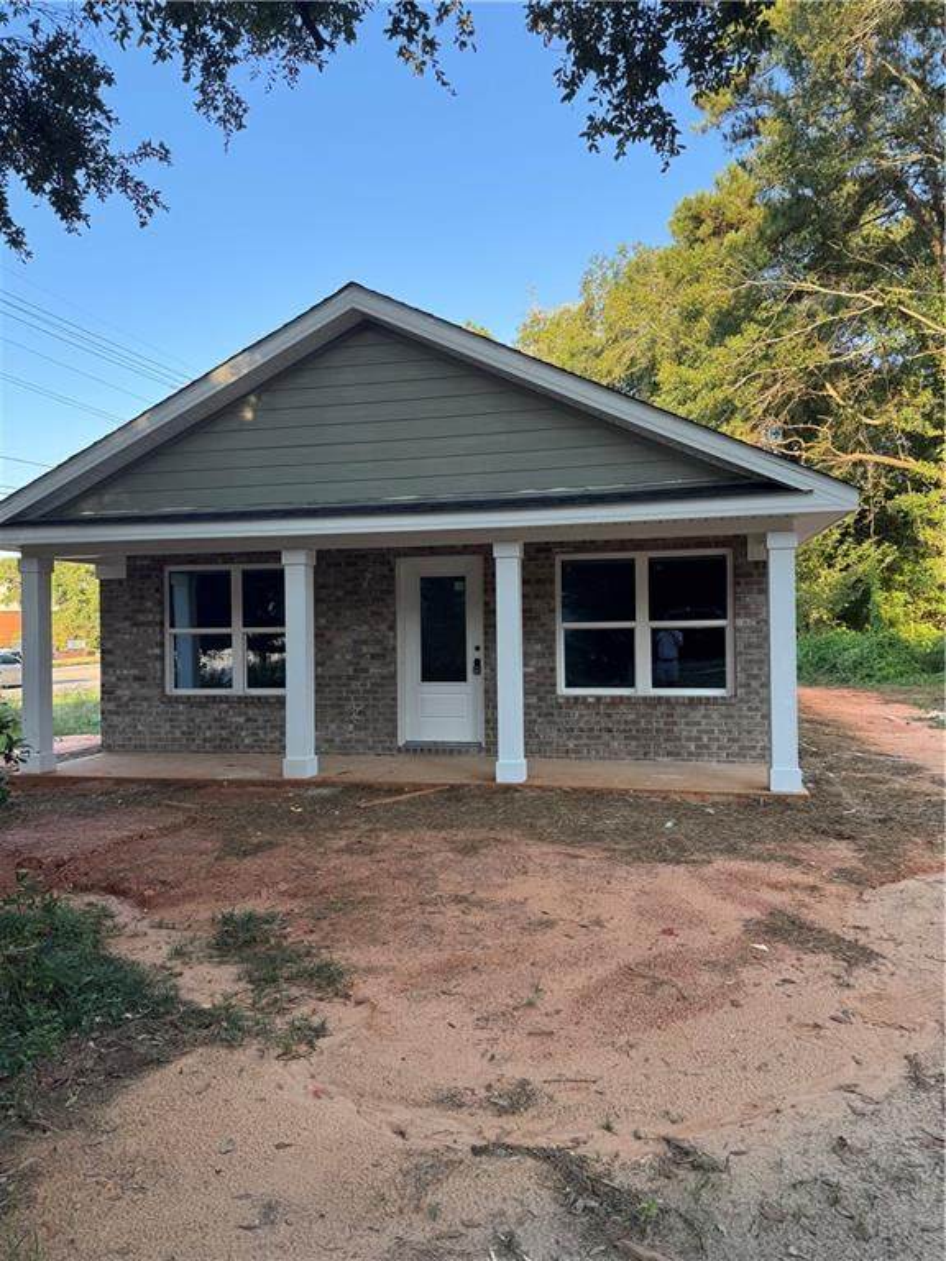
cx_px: 473
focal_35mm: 24
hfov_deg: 56.8
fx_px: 875
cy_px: 630
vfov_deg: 71.6
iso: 80
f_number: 1.78
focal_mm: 6.76
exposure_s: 1/387
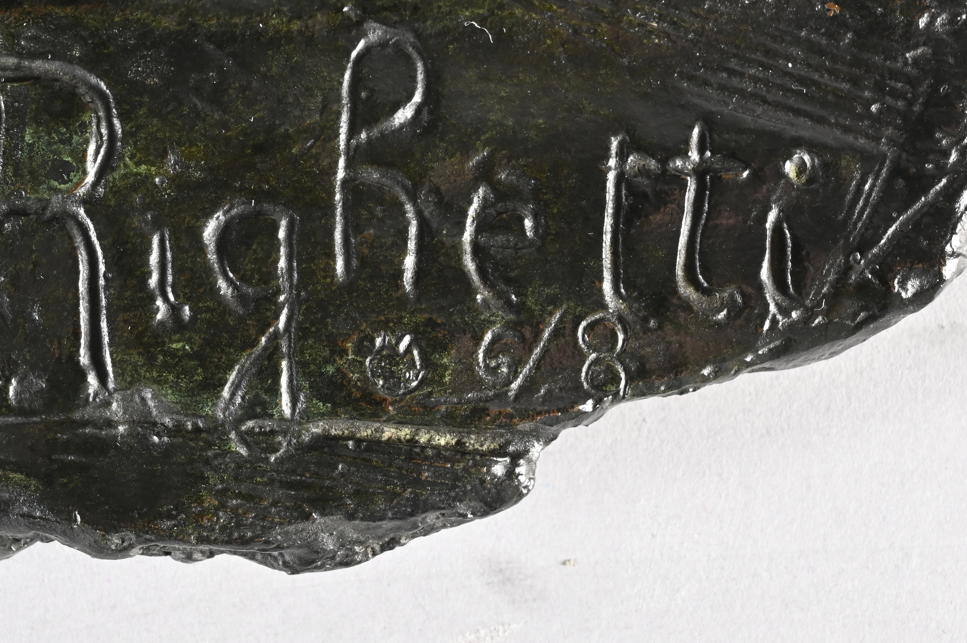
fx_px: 2953
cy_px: 206
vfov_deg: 12.4
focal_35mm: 110
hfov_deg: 18.5
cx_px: 302
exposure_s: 1/125
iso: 320
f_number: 14
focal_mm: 62
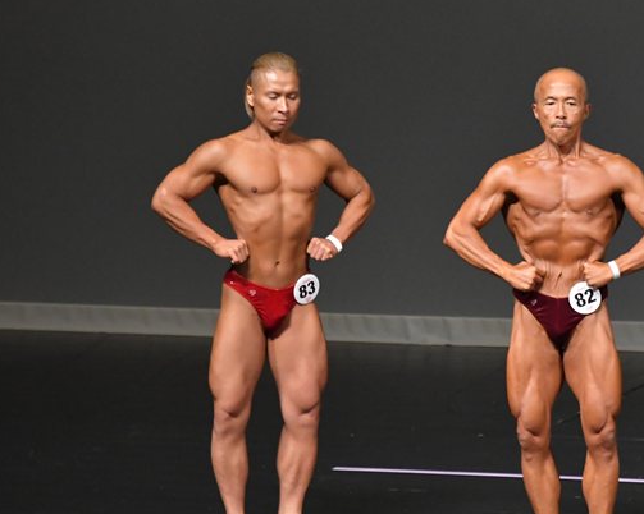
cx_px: 446
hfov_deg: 3.9
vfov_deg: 3.1
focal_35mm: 499
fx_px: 9507
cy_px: 302
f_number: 5.6
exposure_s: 1/400
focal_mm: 230
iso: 5000
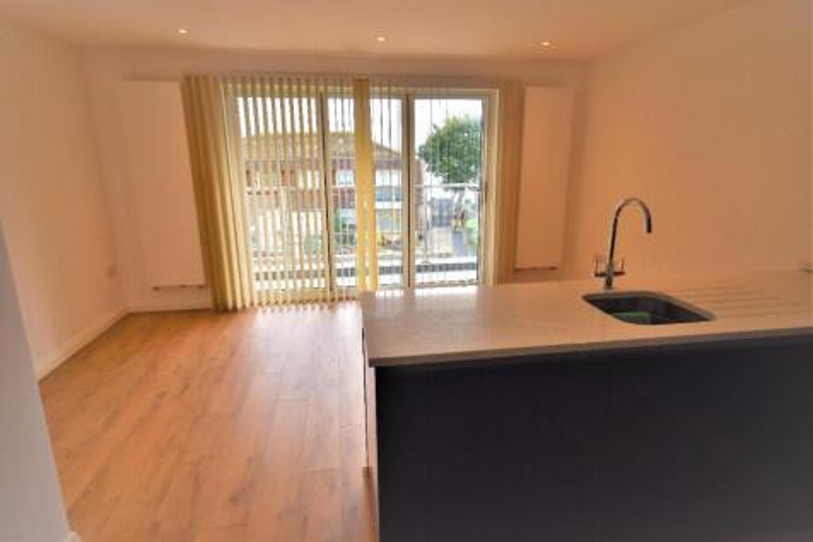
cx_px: 406
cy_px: 271
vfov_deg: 63.2
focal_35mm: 20
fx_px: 440
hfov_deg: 85.4
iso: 400
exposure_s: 1/200
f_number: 7.1
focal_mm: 13
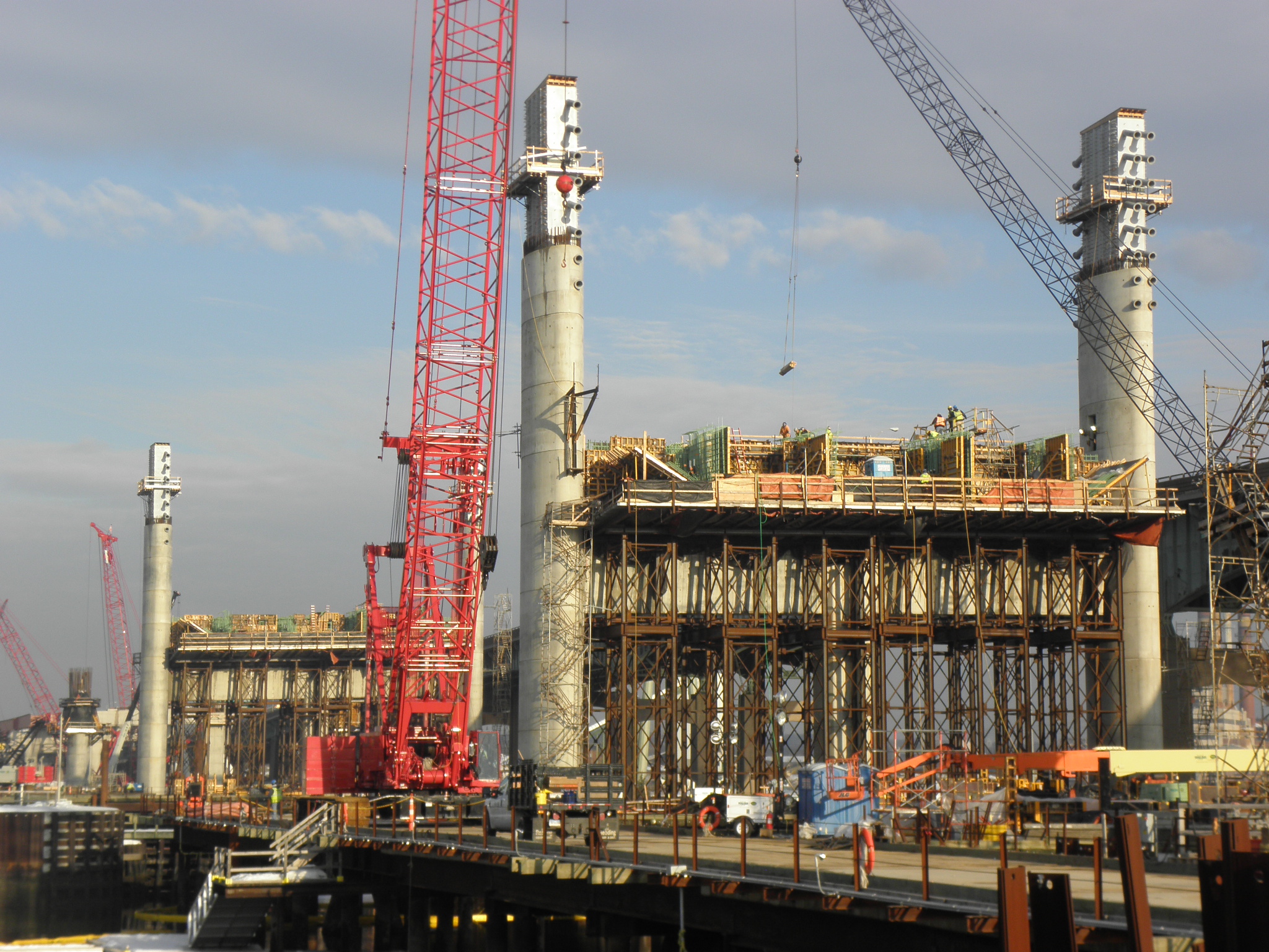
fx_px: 2566
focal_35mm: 70
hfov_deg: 27.8
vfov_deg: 21.0
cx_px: 634
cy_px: 476
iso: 64
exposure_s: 1/200
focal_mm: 12.55
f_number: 5.6
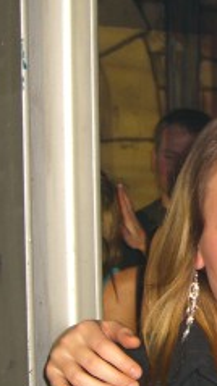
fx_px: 1066
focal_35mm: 104
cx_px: 249
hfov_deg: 11.4
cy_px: 228
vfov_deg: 20.5
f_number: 2.8
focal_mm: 7.9
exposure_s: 1/60
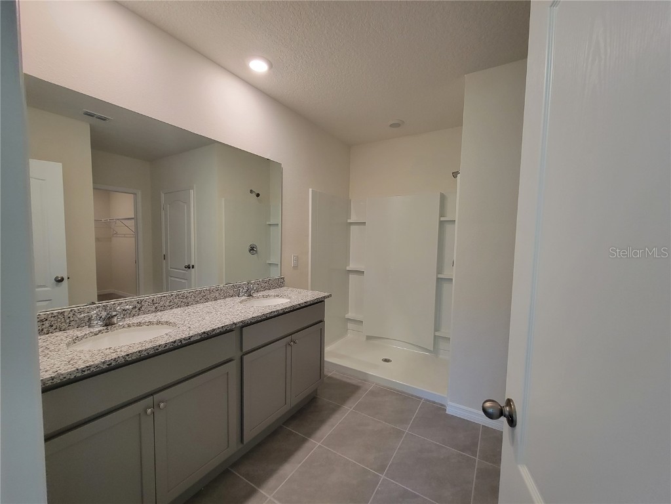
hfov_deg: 106.2
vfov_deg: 89.9
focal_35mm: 13
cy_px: 252
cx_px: 336
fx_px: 252
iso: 200
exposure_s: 1/60
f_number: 2.2
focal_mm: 2.2
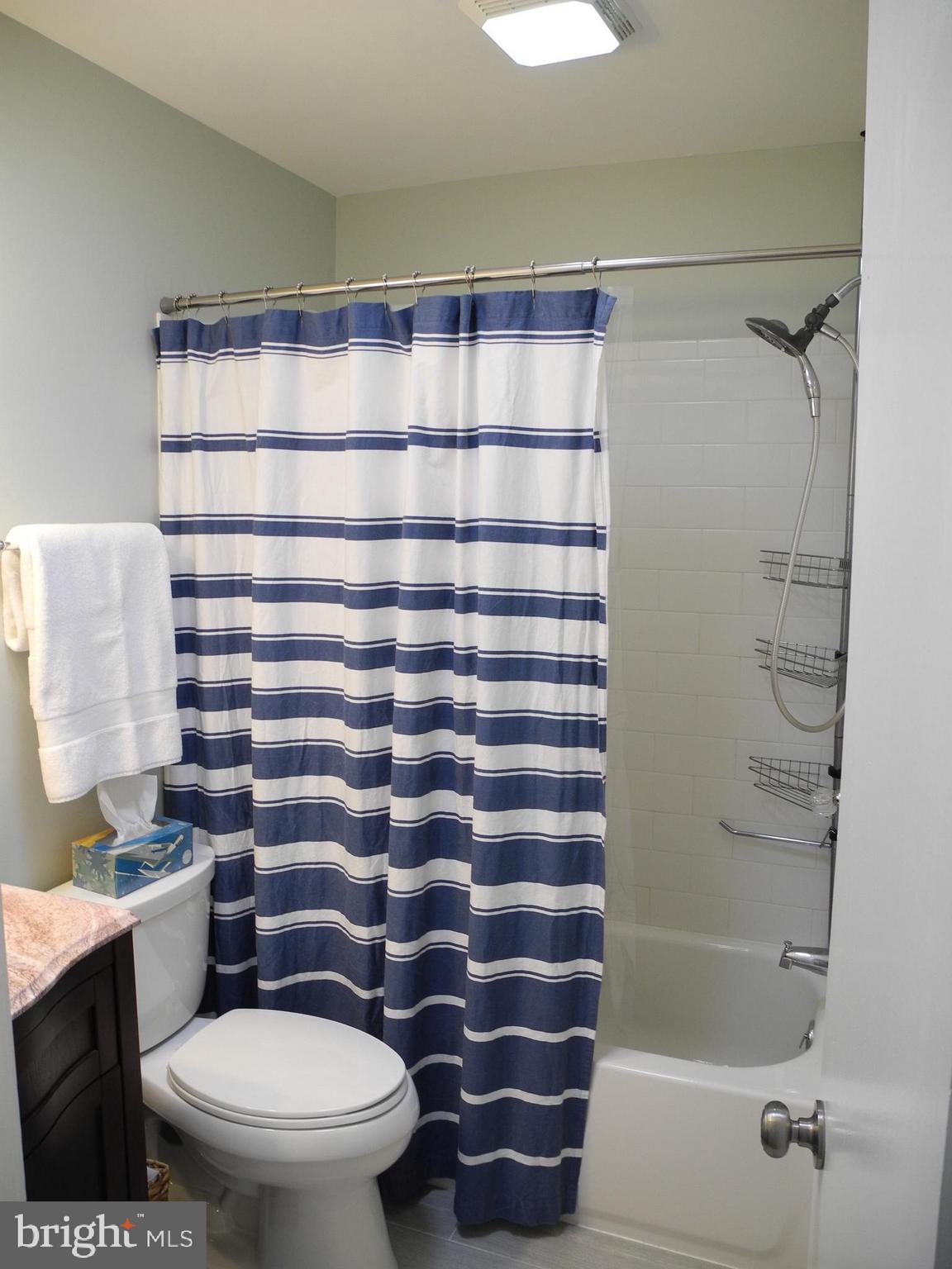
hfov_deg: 49.7
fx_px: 1027
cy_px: 634
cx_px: 476
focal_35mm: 28
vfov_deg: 63.4
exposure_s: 1/30
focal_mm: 6
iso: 125
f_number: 2.8
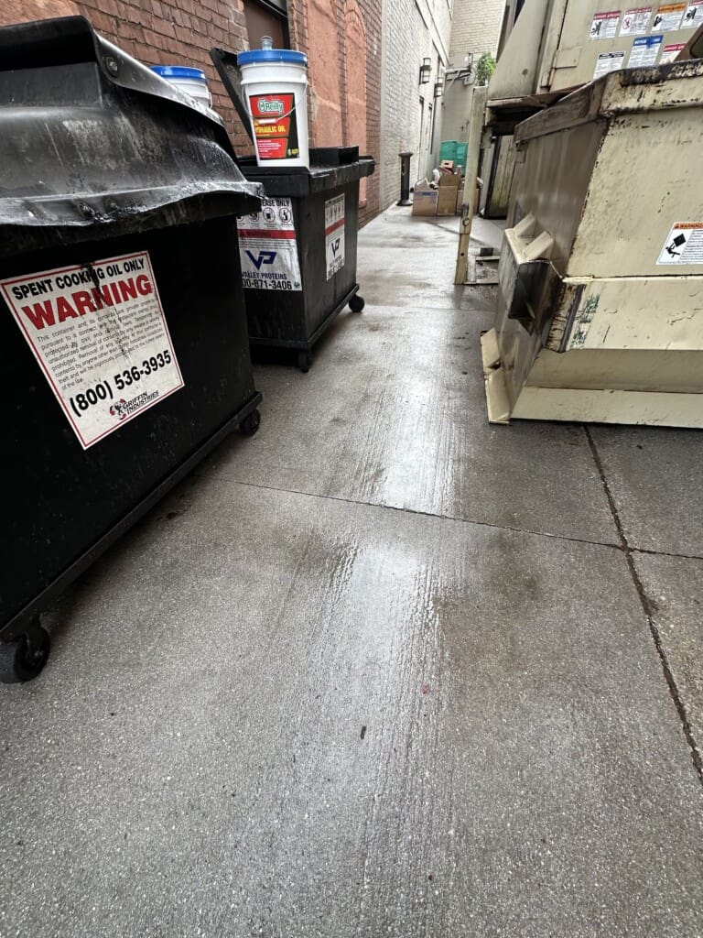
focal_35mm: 14
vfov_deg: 102.1
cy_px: 469
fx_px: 379
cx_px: 352
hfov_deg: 85.7
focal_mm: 2.22
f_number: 2.2
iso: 40
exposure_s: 1/124
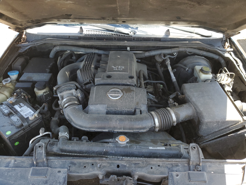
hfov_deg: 67.3
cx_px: 123
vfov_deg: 53.1
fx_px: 185
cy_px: 92
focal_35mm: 26
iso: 50
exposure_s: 1/213
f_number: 1.5
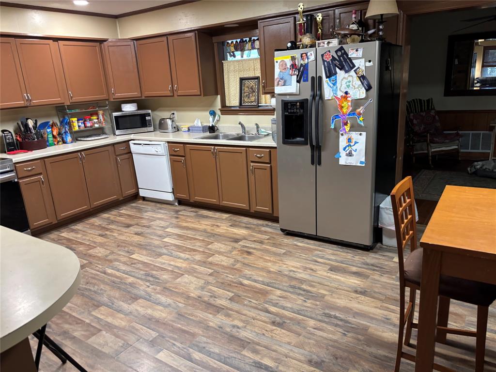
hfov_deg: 67.3
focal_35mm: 26
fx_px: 373
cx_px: 248
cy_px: 186
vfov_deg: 53.1
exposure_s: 1/60
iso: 200
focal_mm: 5.96
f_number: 1.6
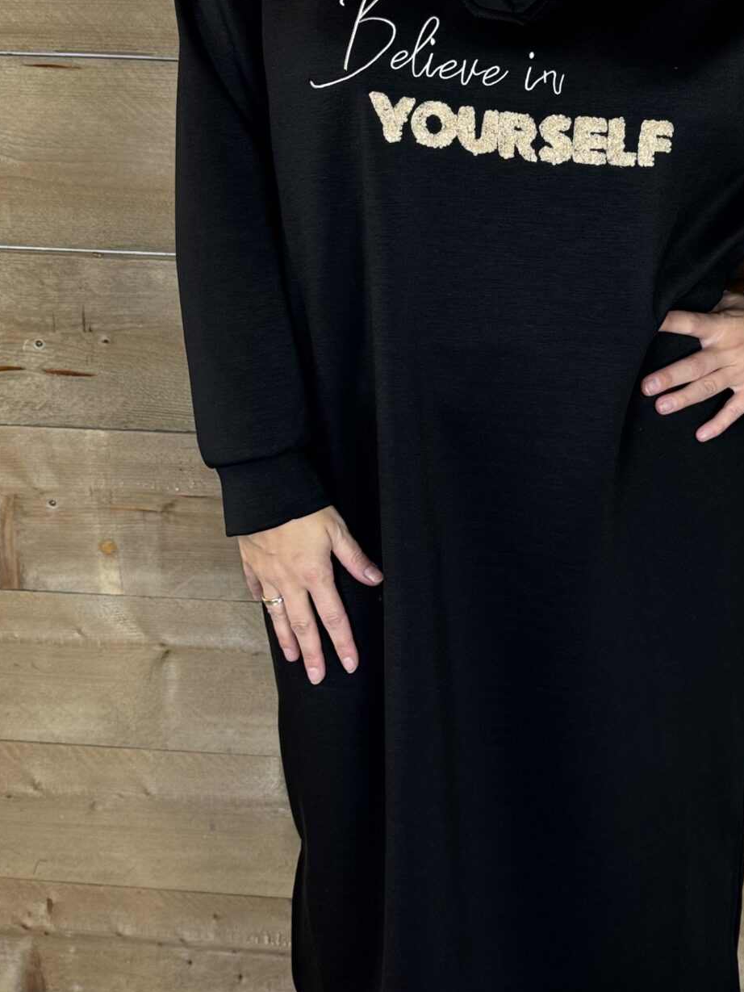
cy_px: 343
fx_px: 1433
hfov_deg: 28.9
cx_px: 498
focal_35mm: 50
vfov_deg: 37.8
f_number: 1.78
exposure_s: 1/100
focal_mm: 6.76
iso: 80
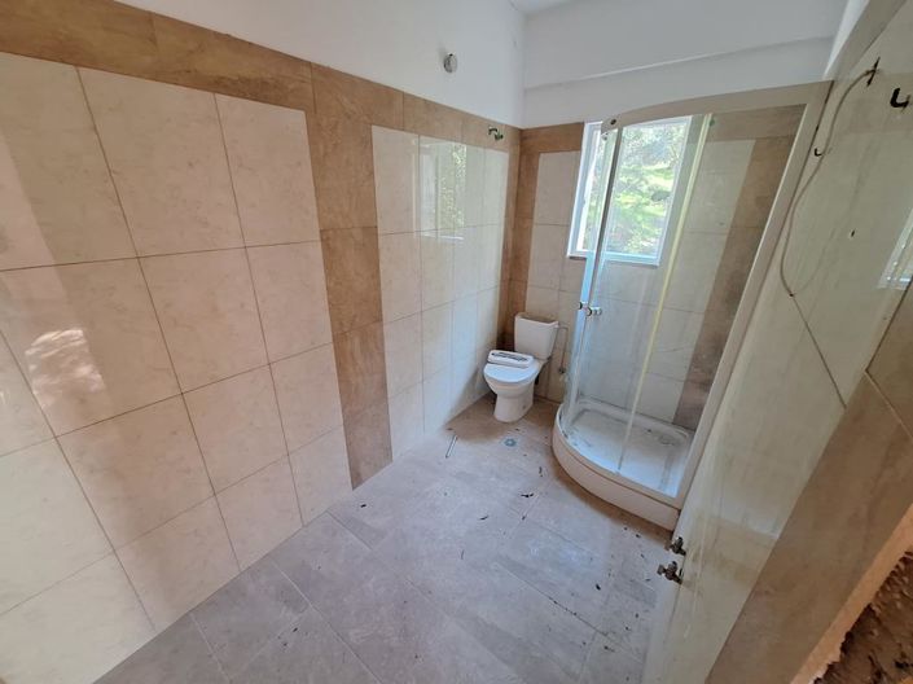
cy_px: 342
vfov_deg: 89.9
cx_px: 456
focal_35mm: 13
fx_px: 343
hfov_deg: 106.2
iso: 250
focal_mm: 1.74
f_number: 2.2
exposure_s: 1/24
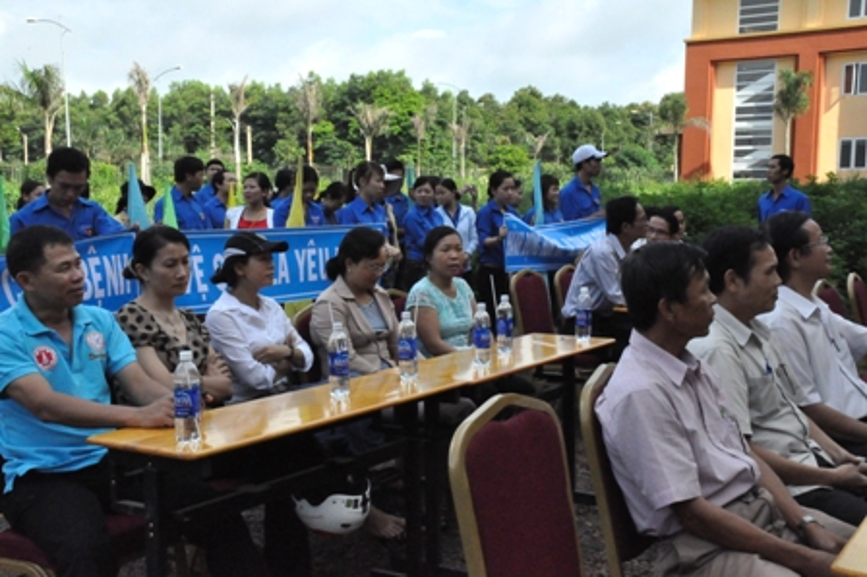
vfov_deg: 31.8
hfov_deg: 46.4
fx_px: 1011
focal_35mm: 42
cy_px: 288
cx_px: 434
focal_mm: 28
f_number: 25
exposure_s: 1/640
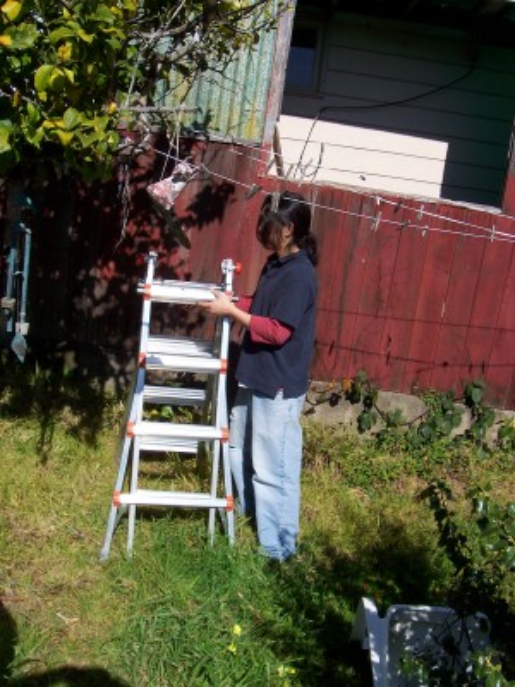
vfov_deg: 50.1
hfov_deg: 38.7
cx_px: 258
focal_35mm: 37
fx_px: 734
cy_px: 344
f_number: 5.6
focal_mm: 5.6
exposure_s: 1/750
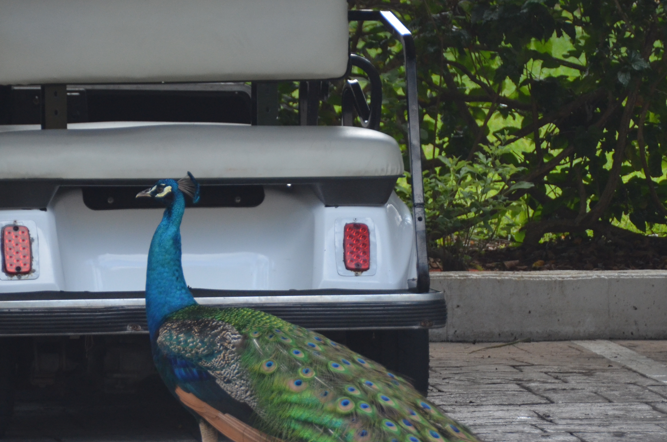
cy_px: 304
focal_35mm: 386
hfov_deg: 5.3
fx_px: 7137
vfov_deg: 3.5
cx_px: 448
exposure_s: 1/640
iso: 800
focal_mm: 150
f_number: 5.6
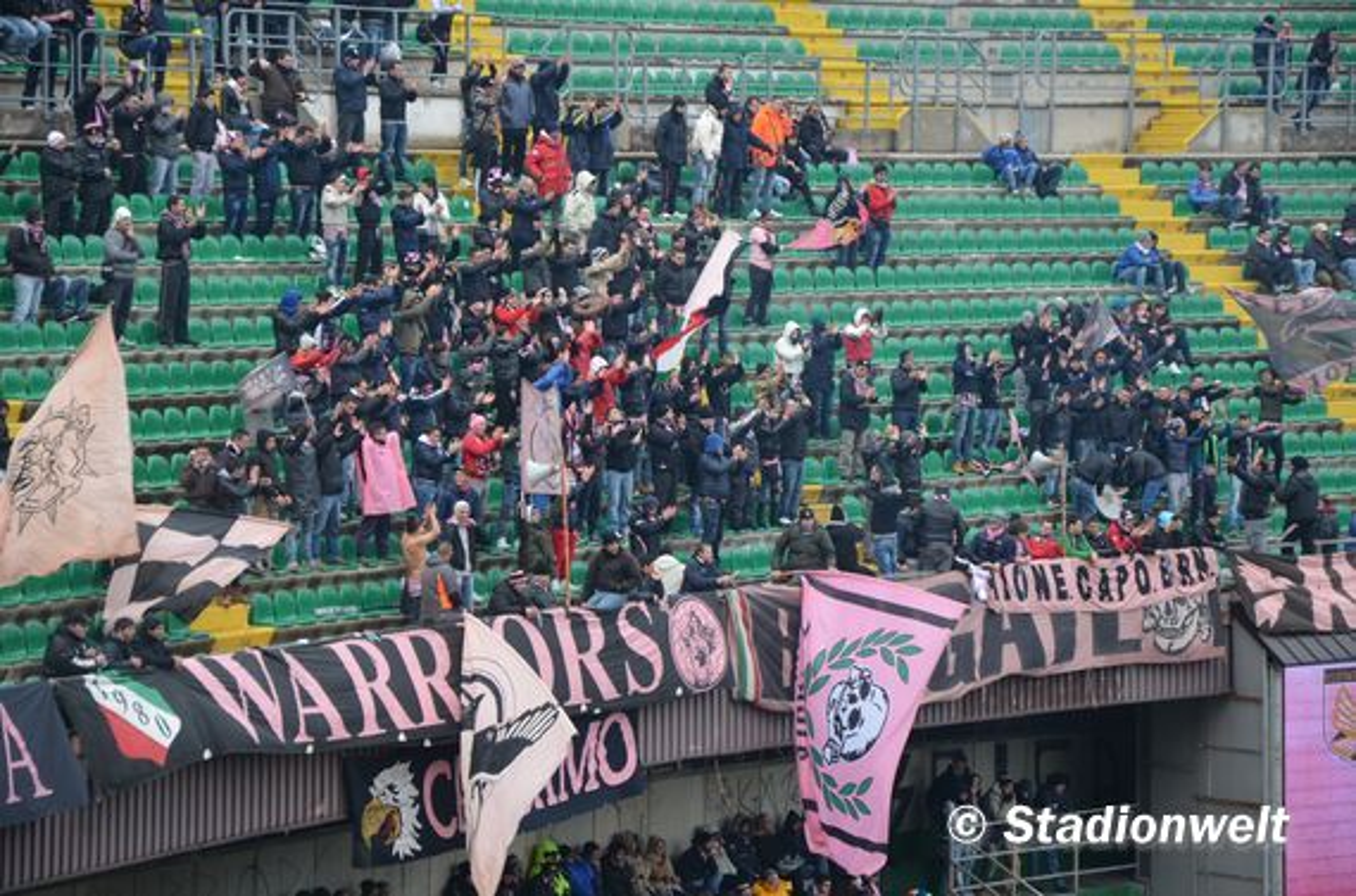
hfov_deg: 13.1
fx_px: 5918
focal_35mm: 158
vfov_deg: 8.7
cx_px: 678
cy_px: 448
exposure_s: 1/125
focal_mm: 105
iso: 200
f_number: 5.6
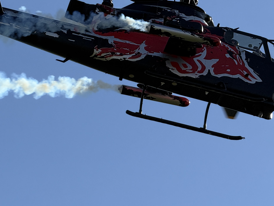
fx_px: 2058
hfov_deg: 7.6
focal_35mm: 260
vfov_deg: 5.7
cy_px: 29
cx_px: 122
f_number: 2.8
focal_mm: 15.66
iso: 64
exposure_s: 1/1689
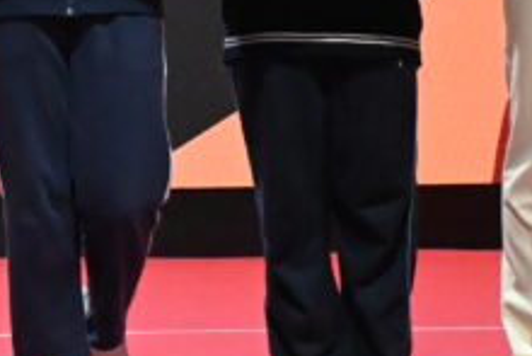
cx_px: -259
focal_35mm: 209
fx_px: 3090
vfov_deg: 6.5
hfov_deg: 9.6
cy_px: -214
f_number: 4.8
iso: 7200
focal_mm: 30
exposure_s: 1/320
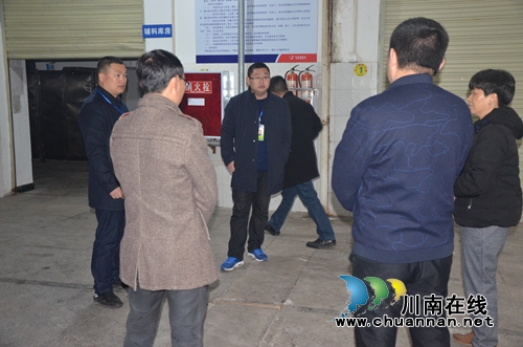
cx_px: 262
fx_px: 544
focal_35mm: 38
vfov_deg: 35.3
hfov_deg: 51.4
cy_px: 174
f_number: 4
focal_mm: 25
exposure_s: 1/60
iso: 1600
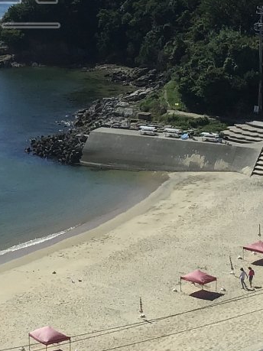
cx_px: -69
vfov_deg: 17.7
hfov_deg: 13.3
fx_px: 1095
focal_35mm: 108
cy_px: -12
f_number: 2.4
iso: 25
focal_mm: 3.3
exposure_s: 1/2398
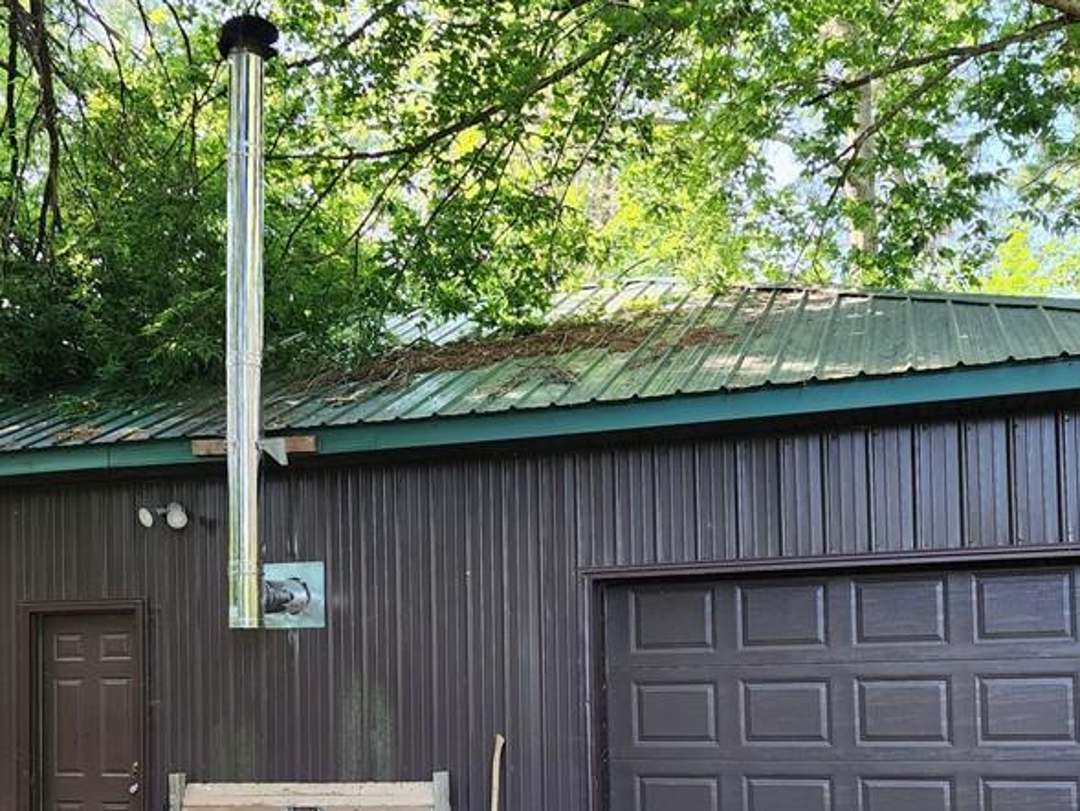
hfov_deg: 46.8
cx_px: 513
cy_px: 644
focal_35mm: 40
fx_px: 1248
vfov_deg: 34.9
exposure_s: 1/180
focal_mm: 6.4
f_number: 1.8
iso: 100
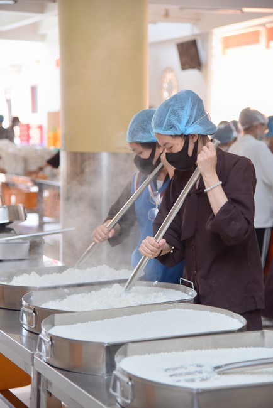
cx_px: 136
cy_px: 204
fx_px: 932
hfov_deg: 16.7
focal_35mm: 82
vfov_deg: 24.8
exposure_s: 1/125
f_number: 4
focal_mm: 82
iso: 1000
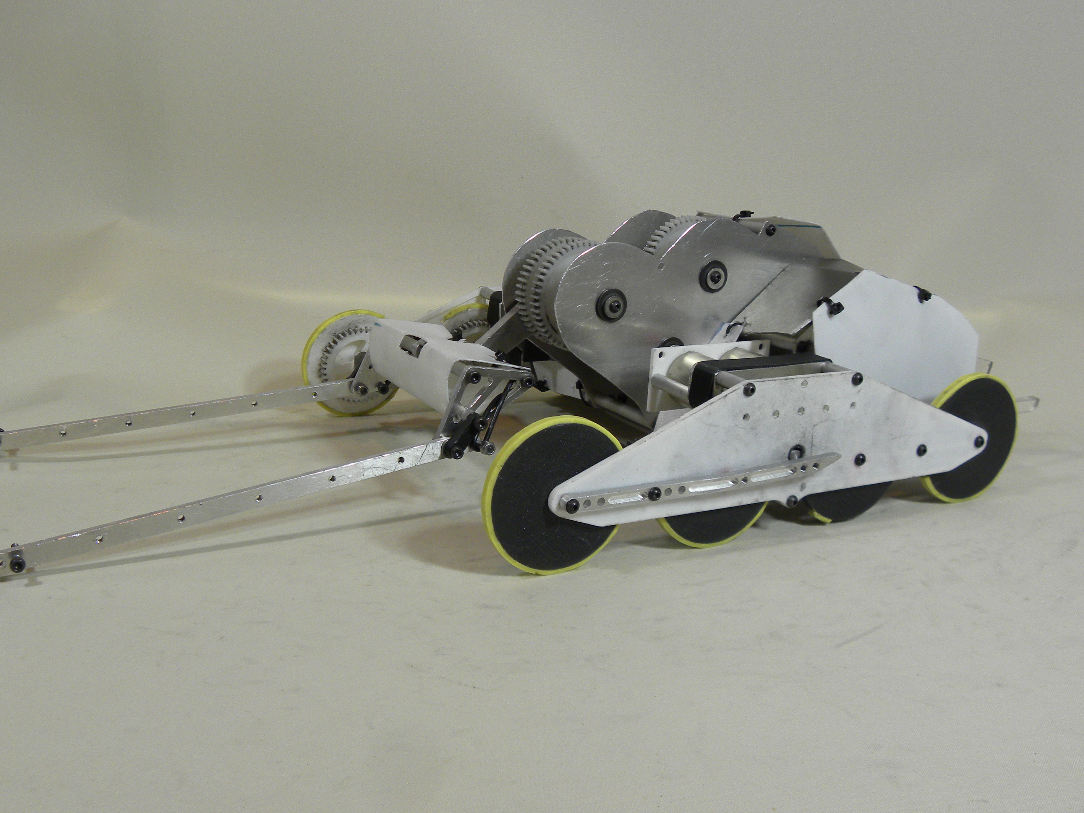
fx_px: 1127
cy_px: 395
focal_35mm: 36
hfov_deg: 51.3
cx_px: 493
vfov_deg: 39.7
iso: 139
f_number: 2.8
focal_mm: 5.9
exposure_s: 1/70.3
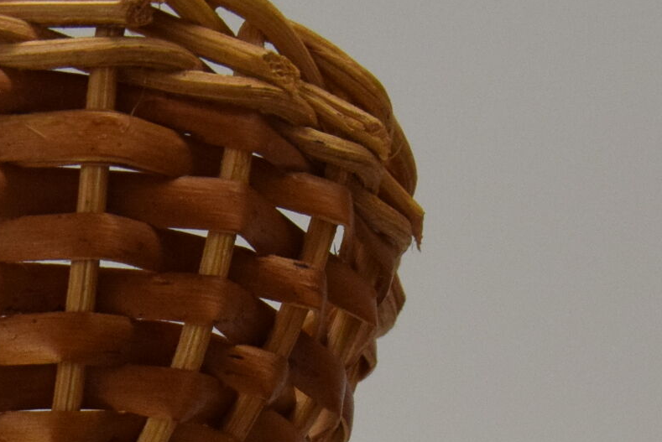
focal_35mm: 182
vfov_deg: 7.4
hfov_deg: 11.2
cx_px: -29
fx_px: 3348
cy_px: 767
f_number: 10
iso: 1600
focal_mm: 32
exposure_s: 1/400
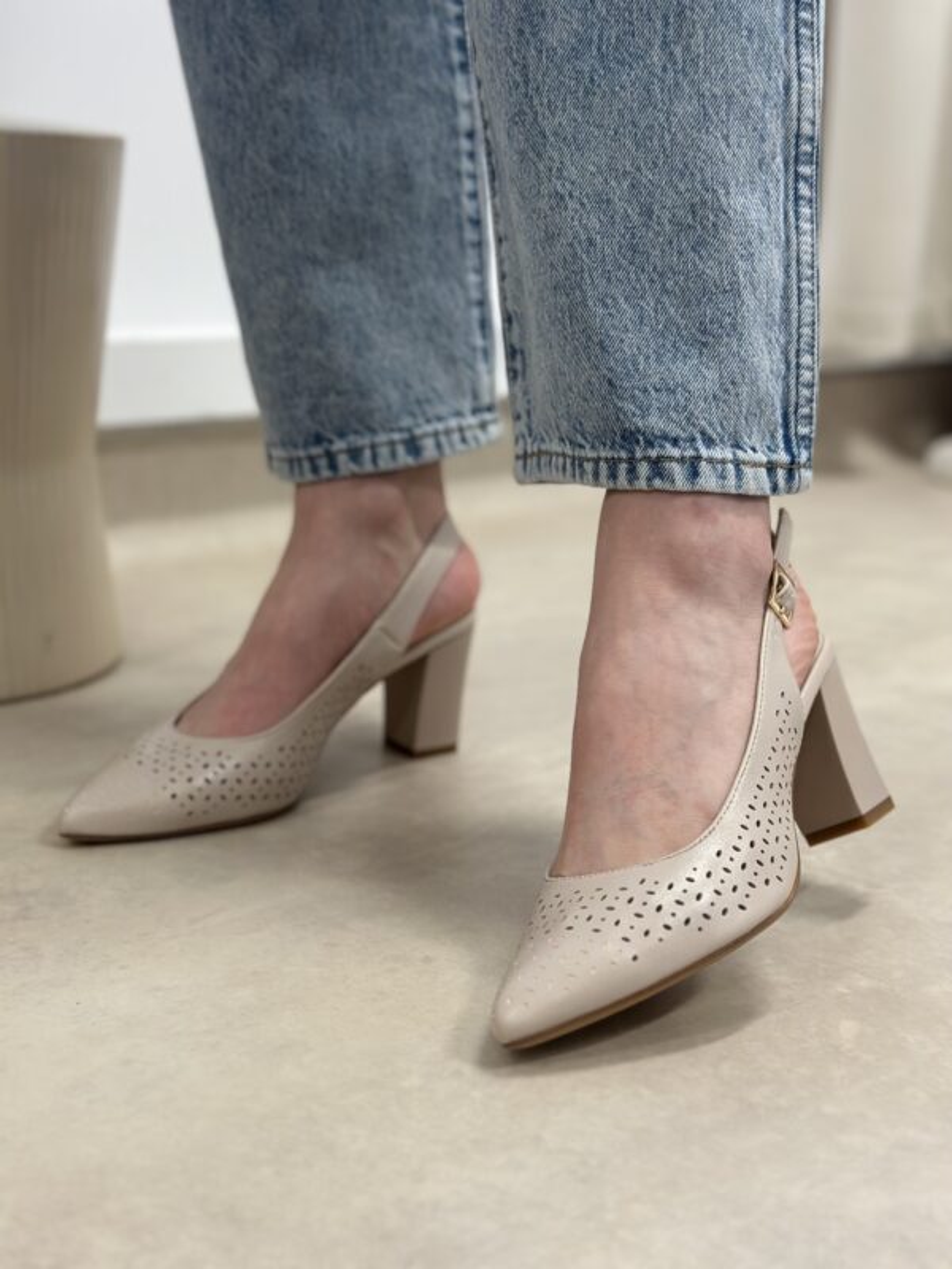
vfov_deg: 39.7
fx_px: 1760
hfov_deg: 30.3
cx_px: 476
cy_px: 634
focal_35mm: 48
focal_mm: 6.86
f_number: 1.78
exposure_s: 1/100
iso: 160
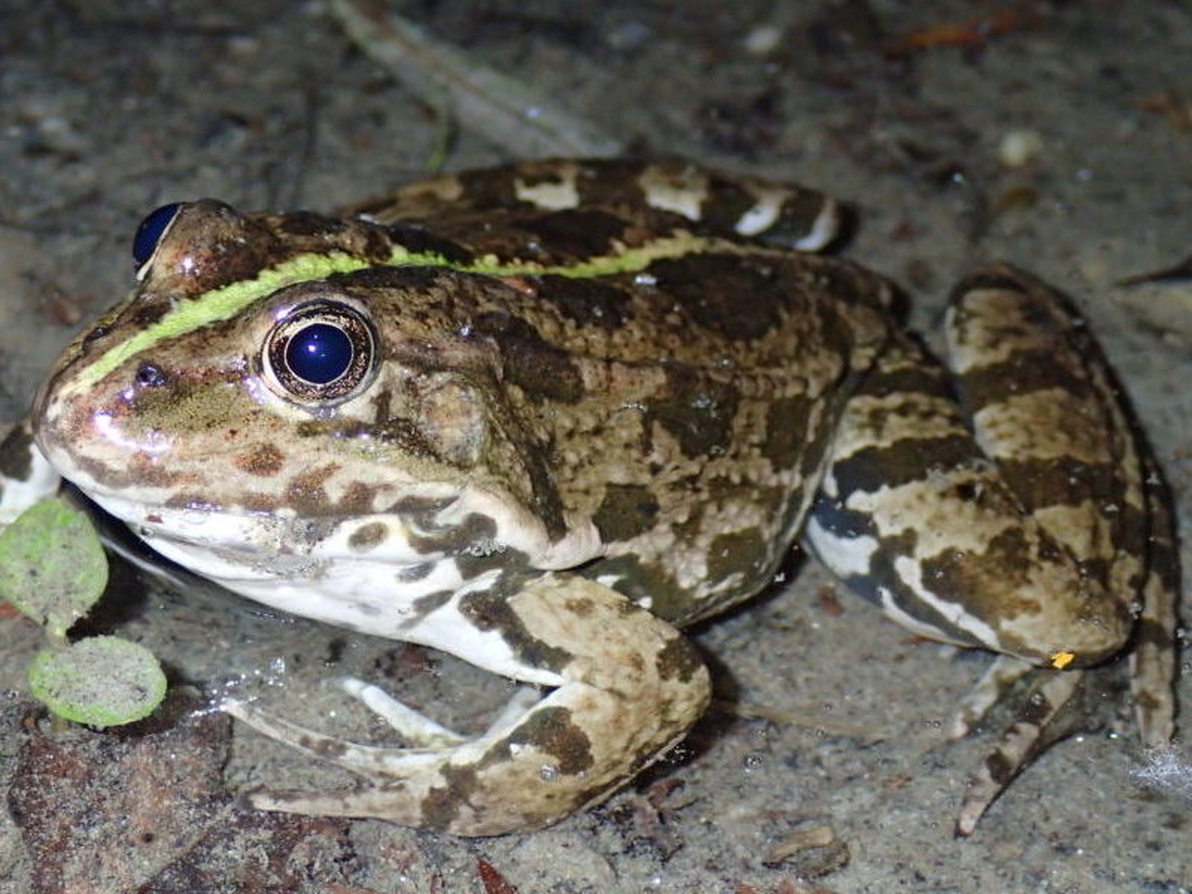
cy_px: 447
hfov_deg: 31.7
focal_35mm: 61
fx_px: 2101
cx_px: 596
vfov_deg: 24.0
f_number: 10
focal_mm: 11.01
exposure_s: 1/60
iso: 640
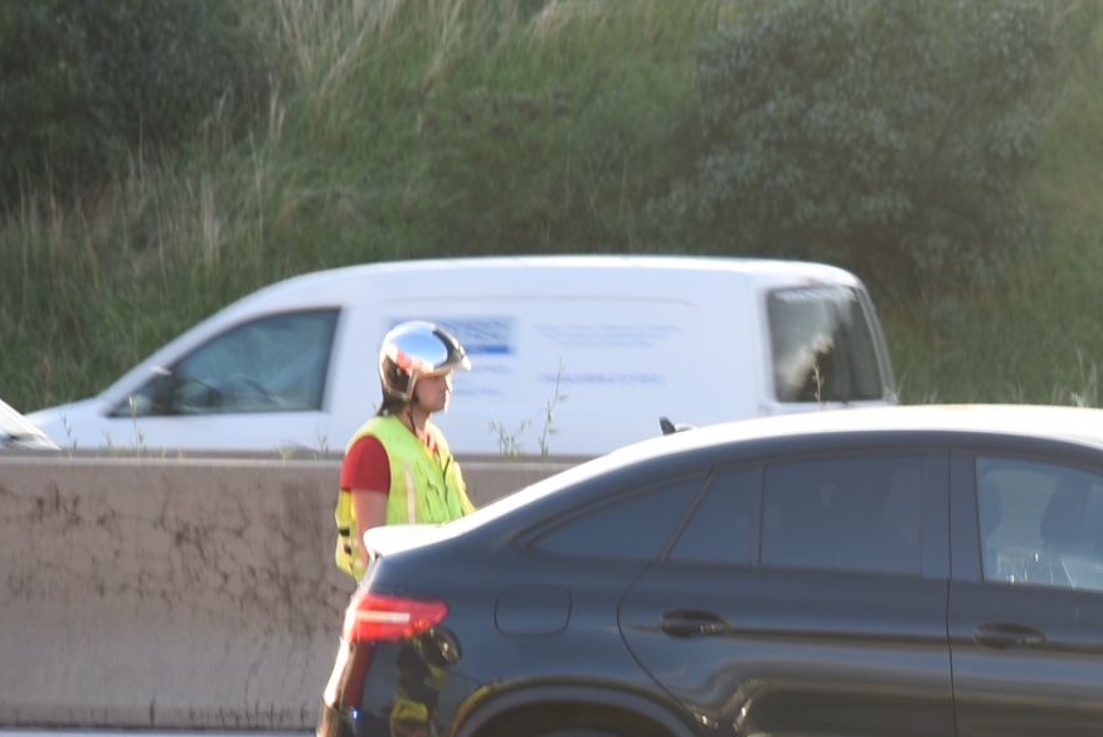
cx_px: 1245
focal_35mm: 412
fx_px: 12629
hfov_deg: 5.0
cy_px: 598
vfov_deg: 3.3
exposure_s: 1/125
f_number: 4
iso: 100
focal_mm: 120
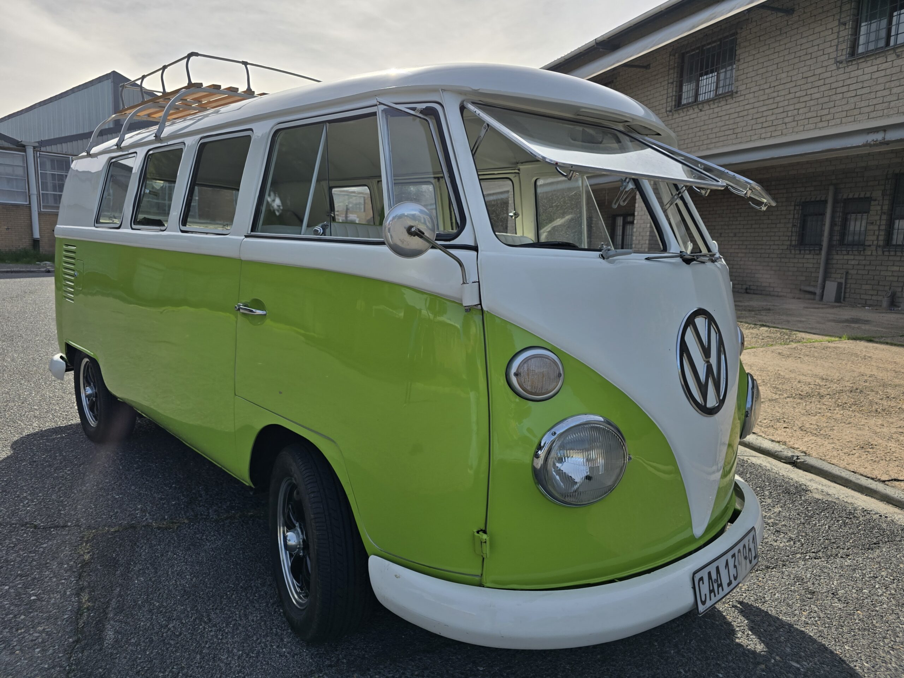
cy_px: 339
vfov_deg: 58.9
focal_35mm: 23
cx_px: 452
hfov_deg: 73.9
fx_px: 601
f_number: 1.7
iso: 12
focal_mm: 6.3
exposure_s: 1/1623
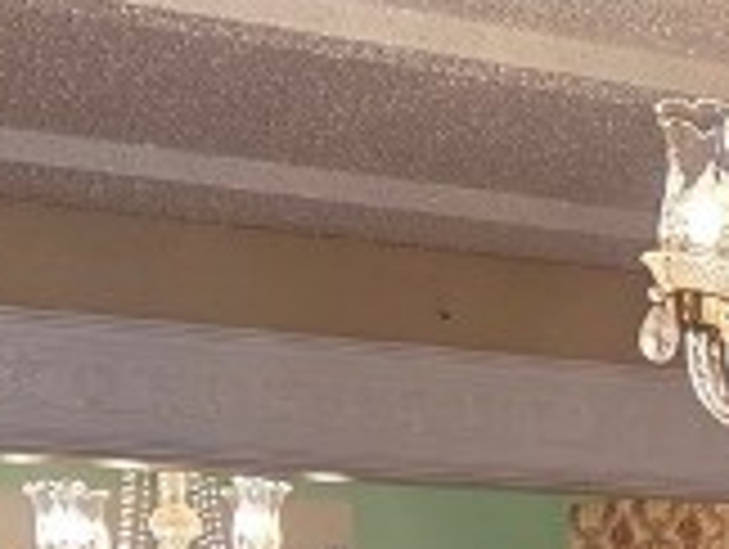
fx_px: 3058
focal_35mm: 145
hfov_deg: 11.8
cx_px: 1588
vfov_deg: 9.9
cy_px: 828
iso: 100
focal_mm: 5.4
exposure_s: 1/120
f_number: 1.8
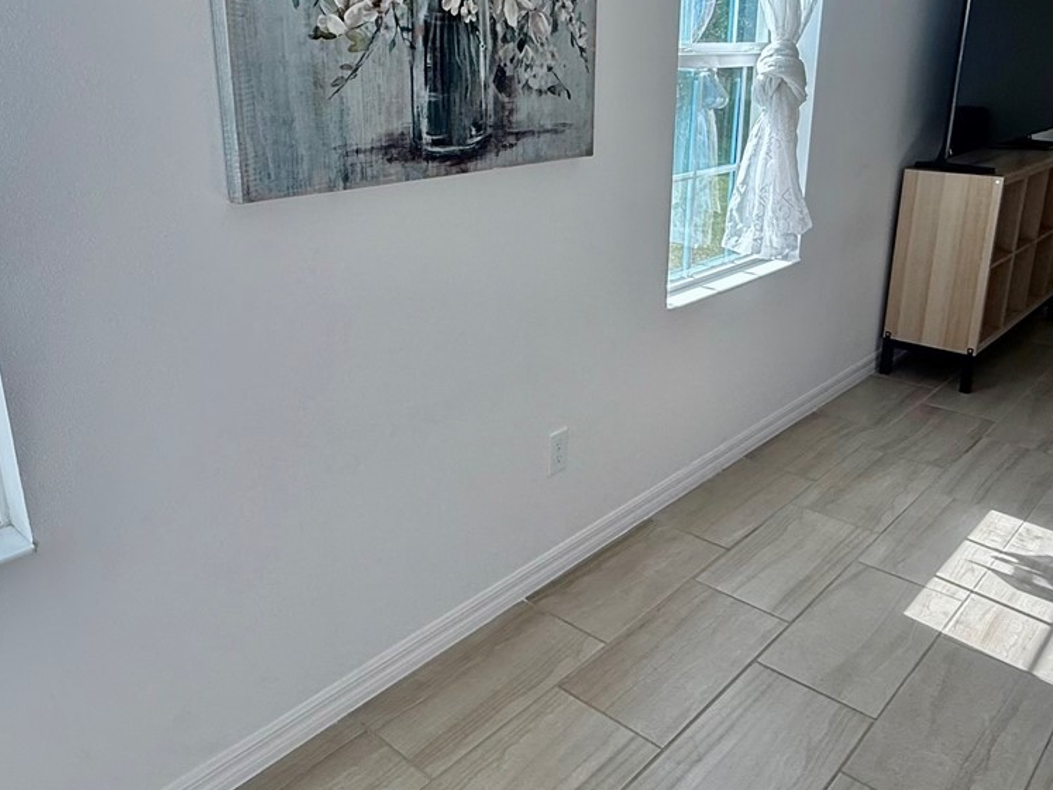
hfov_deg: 60.0
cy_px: 334
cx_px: 513
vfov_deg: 46.6
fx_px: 912
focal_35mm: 30
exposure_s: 1/196
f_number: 2.2
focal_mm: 2.22
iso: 64
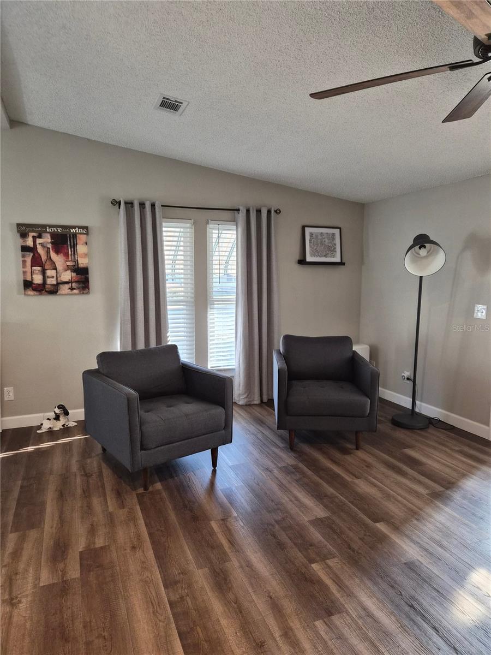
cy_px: 328
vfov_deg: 73.9
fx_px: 435
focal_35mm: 23
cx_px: 246
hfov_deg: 58.9
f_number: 1.8
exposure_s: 1/120
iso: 500
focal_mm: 5.4
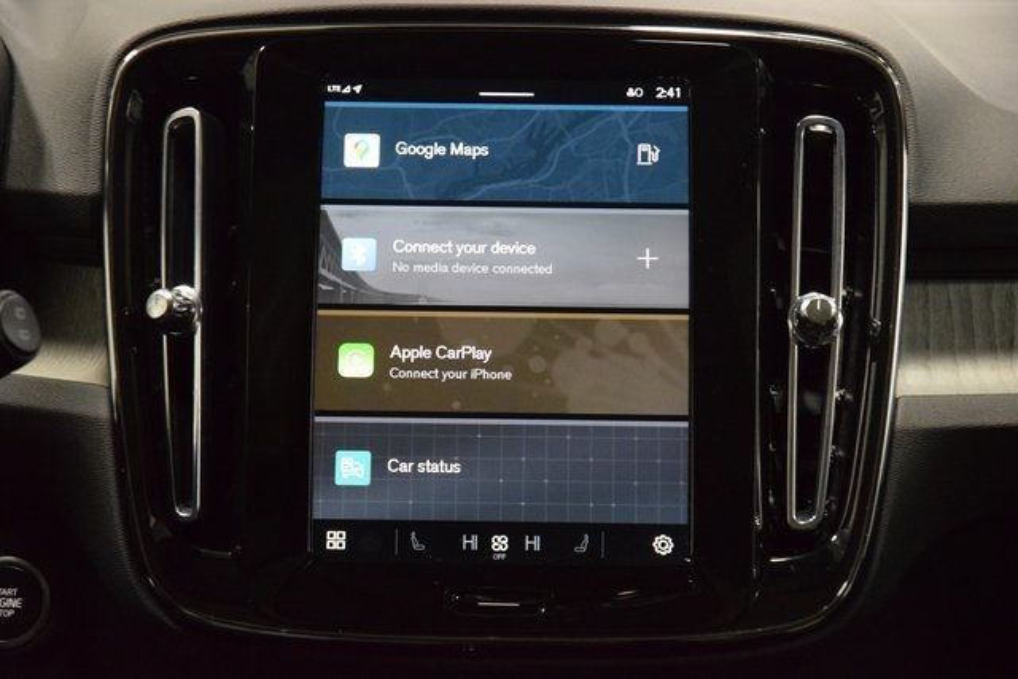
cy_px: 340
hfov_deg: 19.5
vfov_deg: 13.0
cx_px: 509
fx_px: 2970
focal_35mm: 105
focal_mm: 70
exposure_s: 1/100
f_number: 4.5
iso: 6400
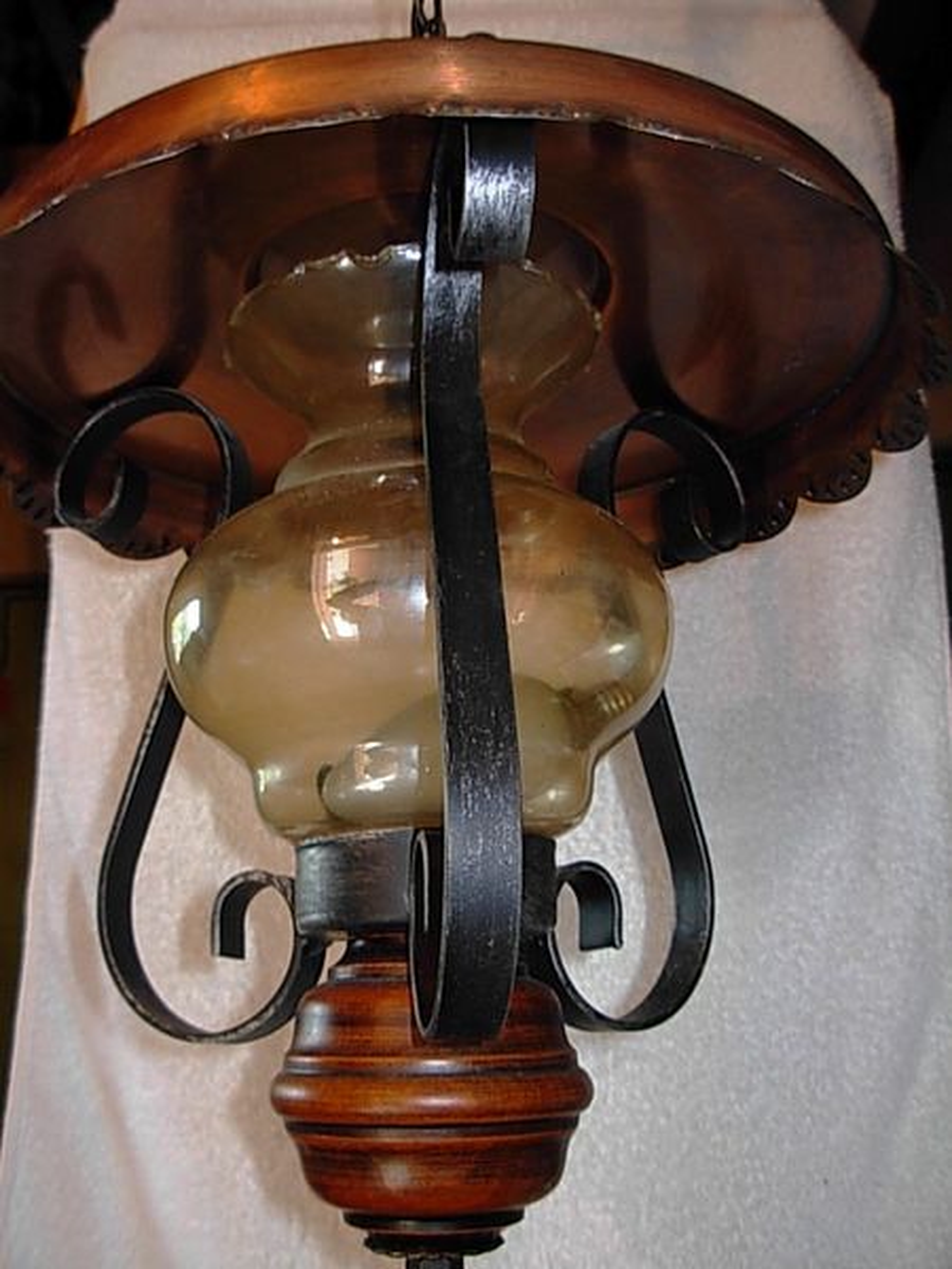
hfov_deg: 37.7
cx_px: 476
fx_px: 1393
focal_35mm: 38
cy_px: 634
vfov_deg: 49.0
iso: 79
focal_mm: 6.3
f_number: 2.9
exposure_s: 1/22.6
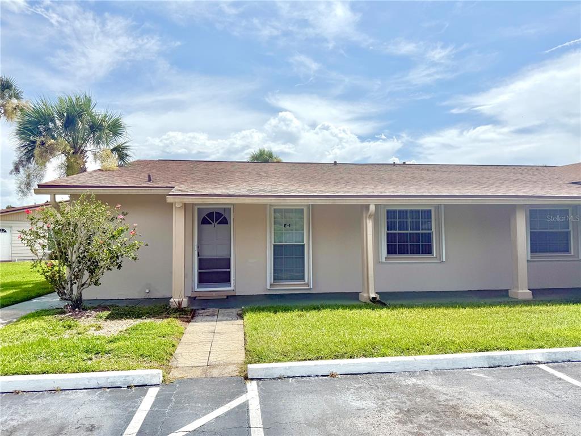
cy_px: 218
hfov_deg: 71.6
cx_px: 290
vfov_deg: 56.8
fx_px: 403
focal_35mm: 24
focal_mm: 6.76
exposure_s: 1/10309
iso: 80
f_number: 1.78
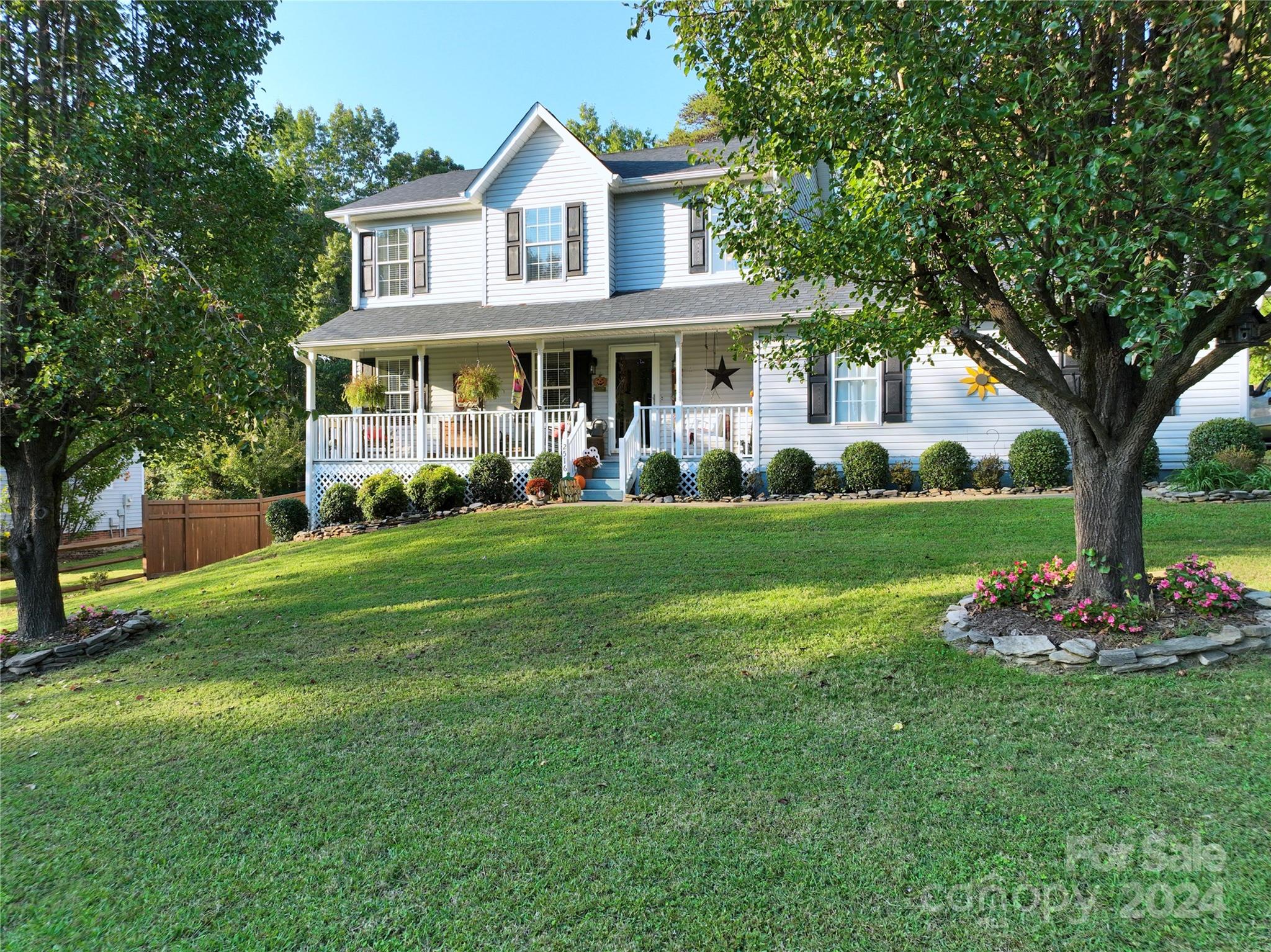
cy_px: 476
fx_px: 881
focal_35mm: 24
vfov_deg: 56.8
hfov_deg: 71.6
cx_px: 636
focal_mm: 12.29
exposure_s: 1/500
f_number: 2.8
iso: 220
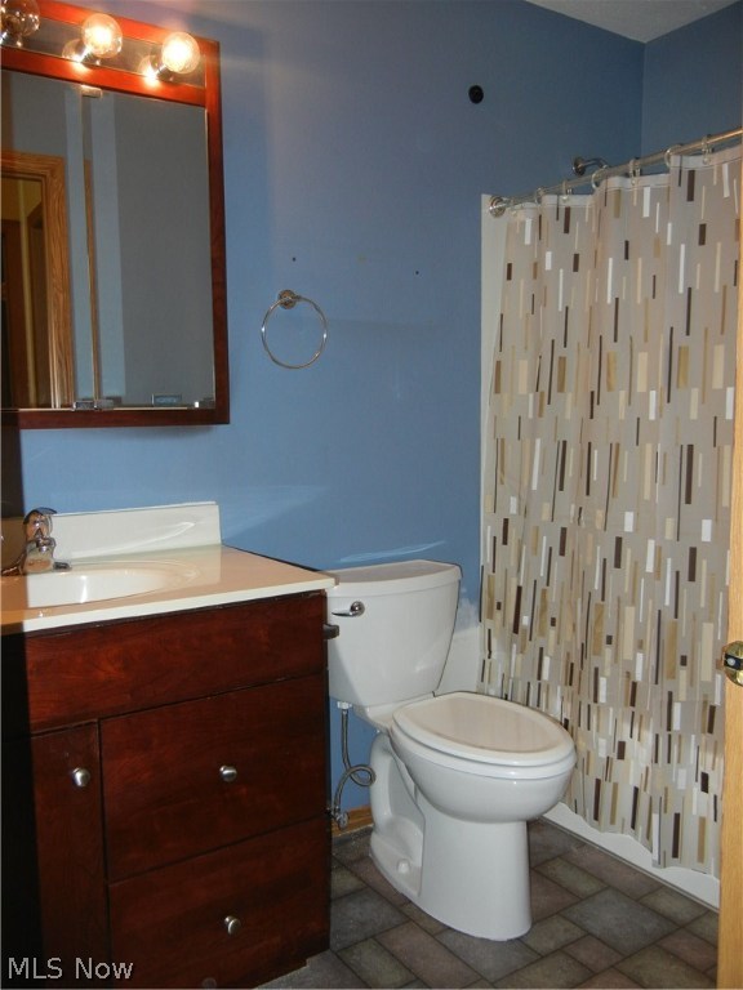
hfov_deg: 46.8
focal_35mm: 30
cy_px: 495
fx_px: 859
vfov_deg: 60.0
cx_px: 372
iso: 200
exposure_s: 1/30
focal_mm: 5.4
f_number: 3.5
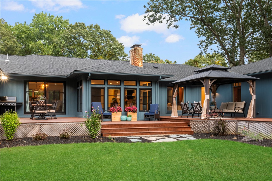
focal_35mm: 36
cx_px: 136
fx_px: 272
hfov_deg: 53.1
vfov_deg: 36.9
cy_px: 90
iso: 400
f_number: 14
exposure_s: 1/1.67
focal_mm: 24
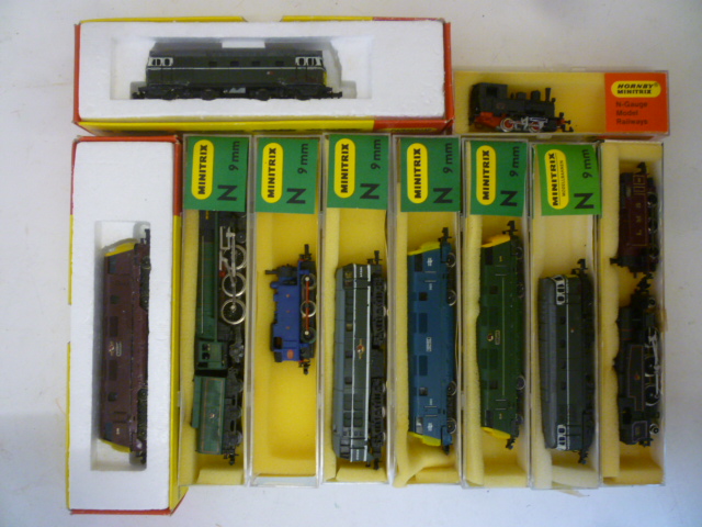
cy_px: 264
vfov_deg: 48.2
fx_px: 588
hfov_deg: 61.7
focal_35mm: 29
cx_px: 351
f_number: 3.3
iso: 250
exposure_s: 1/30
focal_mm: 5.2
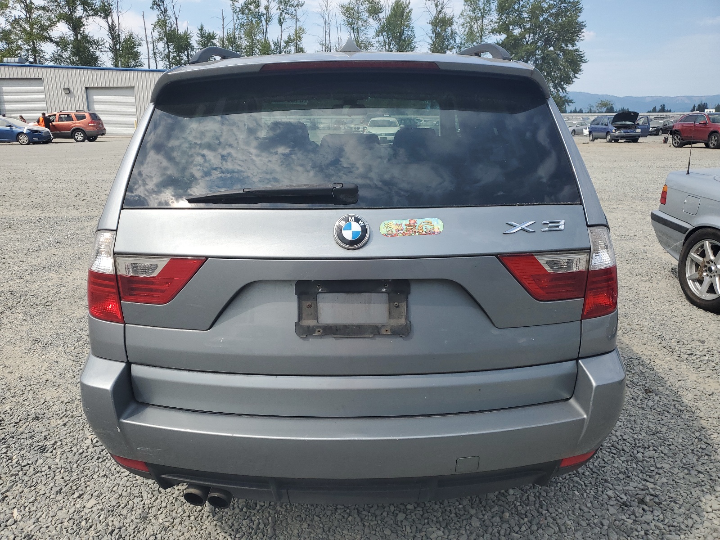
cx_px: 360
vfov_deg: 53.1
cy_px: 270
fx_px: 541
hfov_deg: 67.3
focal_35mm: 26
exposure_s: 1/2500
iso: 50
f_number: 1.5
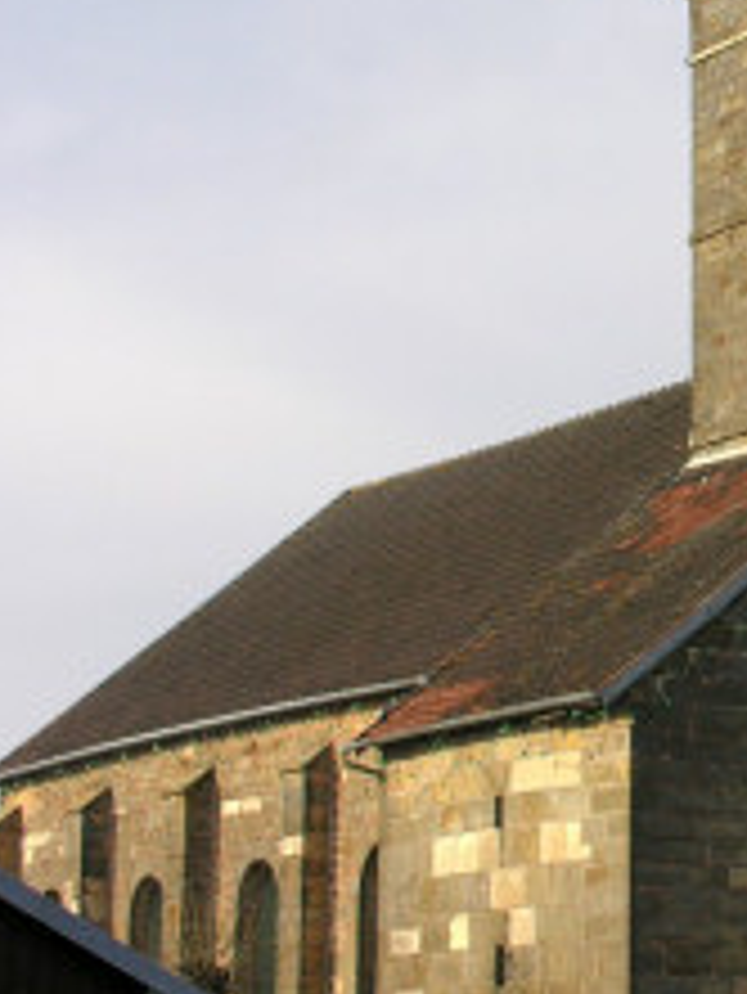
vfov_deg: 17.4
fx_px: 3248
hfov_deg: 12.9
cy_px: 373
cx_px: 835
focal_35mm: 113
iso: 50
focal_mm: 12.7
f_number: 6.2
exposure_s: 1/190
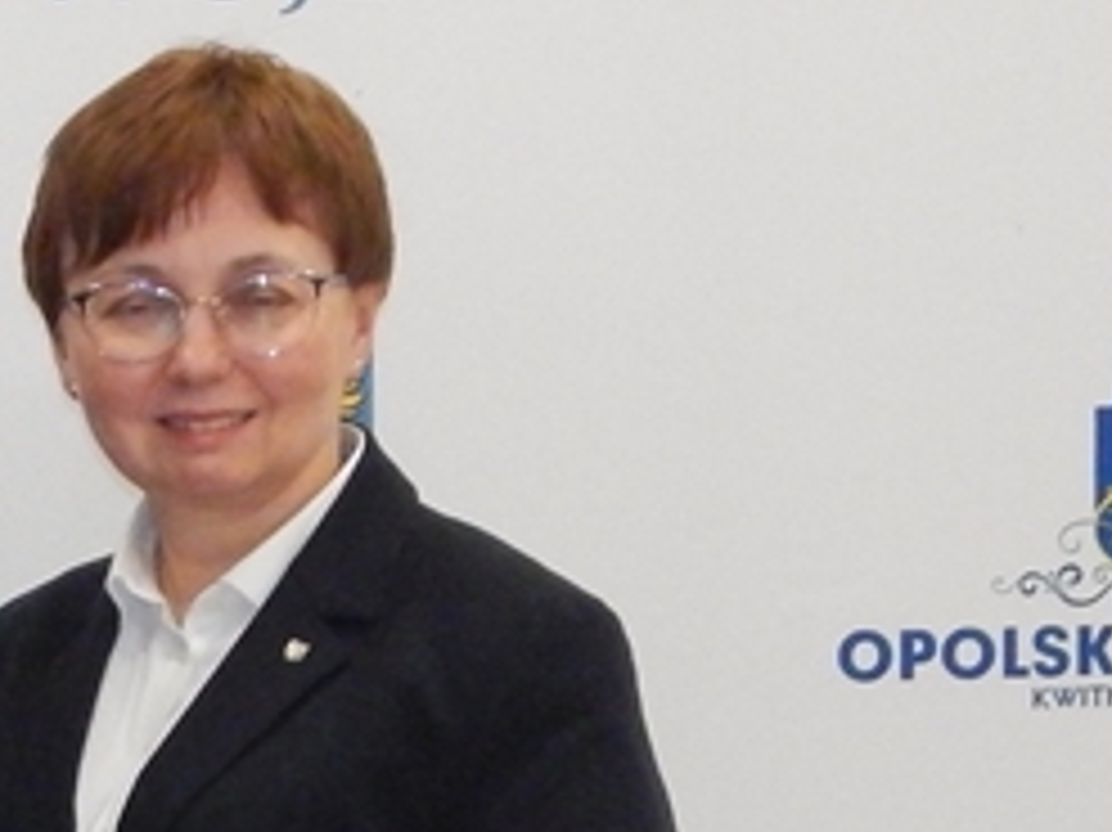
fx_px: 7160
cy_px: 1120
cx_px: -720
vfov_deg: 6.6
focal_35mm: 223
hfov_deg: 8.6
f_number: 3.8
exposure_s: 1/100
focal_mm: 9.7
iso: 800
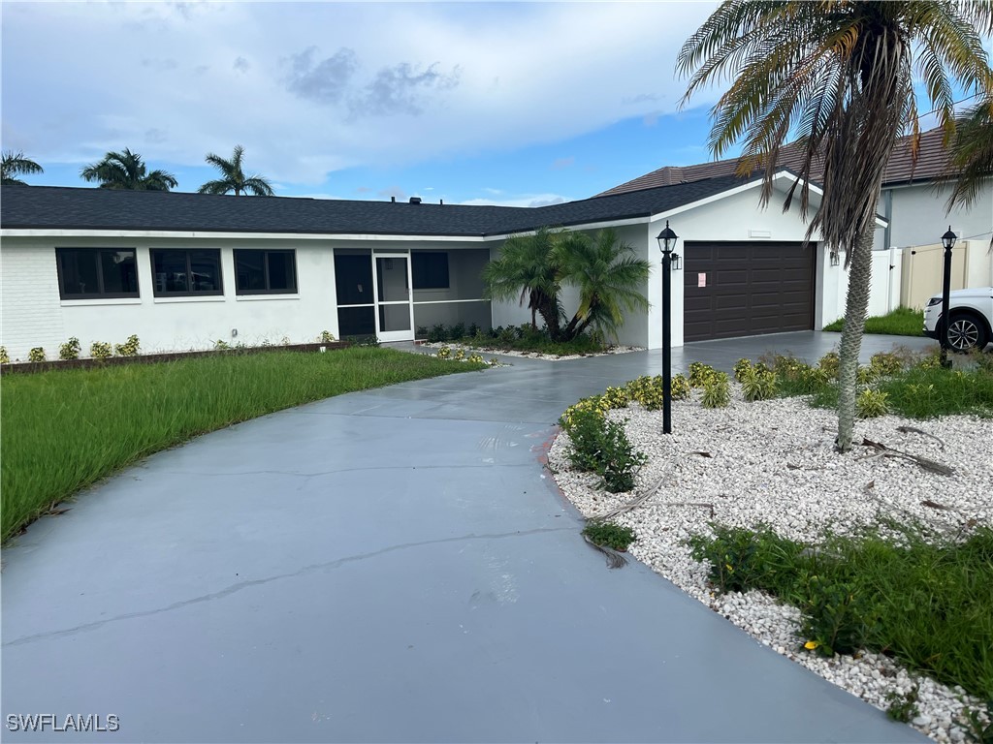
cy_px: 372
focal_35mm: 26
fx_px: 746
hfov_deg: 67.3
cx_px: 496
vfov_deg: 53.1
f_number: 1.6
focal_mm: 5.1
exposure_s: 1/2101
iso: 50
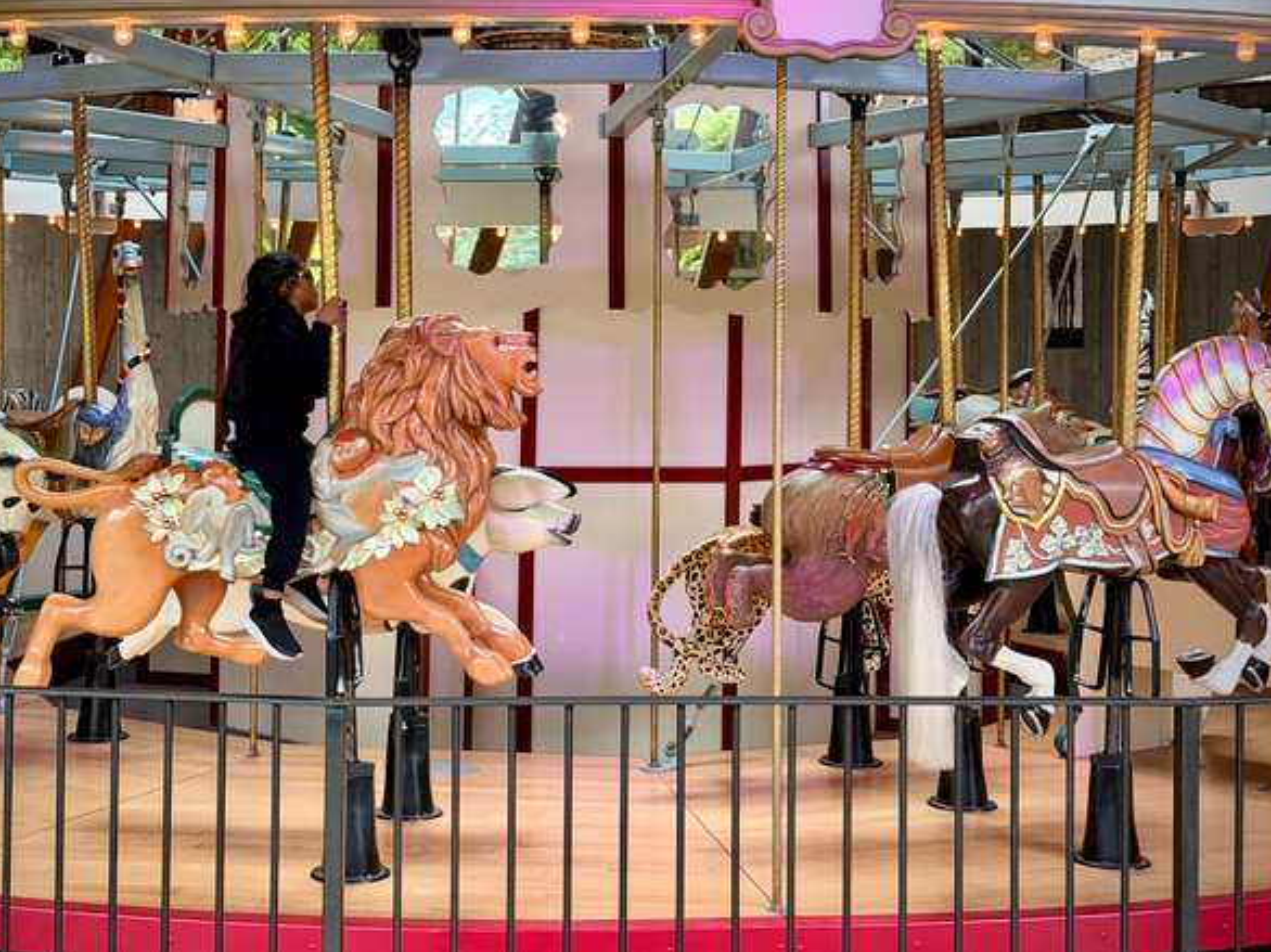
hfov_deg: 32.7
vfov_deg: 24.7
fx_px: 2165
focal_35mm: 59
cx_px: 547
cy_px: 373
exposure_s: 1/120
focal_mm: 6.76
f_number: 1.78
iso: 100
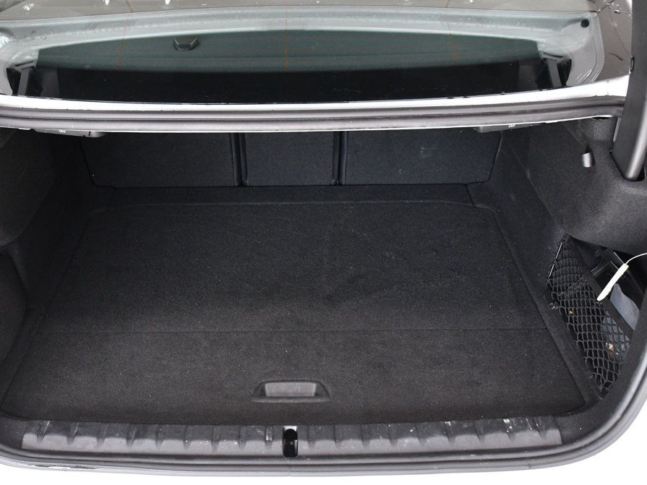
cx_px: 288
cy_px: 244
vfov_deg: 32.9
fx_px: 822
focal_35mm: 44
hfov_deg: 42.9
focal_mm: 27
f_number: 7.1
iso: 2500
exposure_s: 1/200
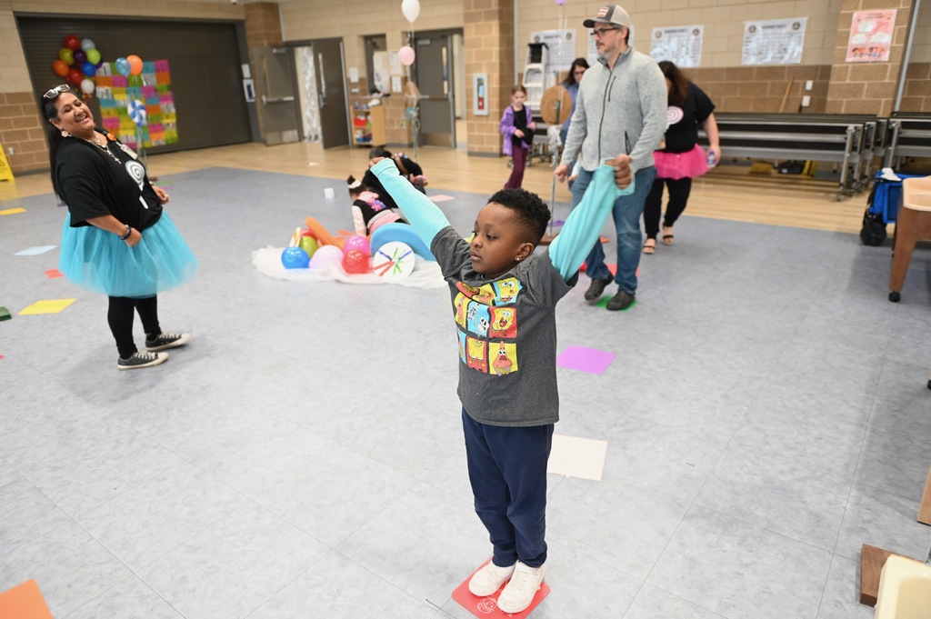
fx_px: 620
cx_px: 466
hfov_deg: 73.8
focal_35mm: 24
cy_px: 310
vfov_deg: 53.1
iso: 1600
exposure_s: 1/250
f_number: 2.8
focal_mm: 24
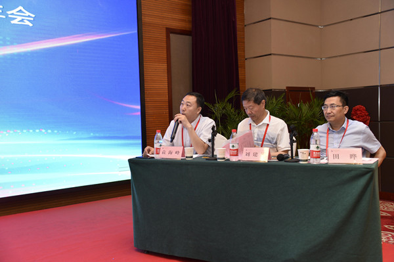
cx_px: 197
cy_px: 131
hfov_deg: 50.7
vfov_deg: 35.0
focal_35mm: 38
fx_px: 416
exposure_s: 1/60
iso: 500
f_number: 4
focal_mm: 38
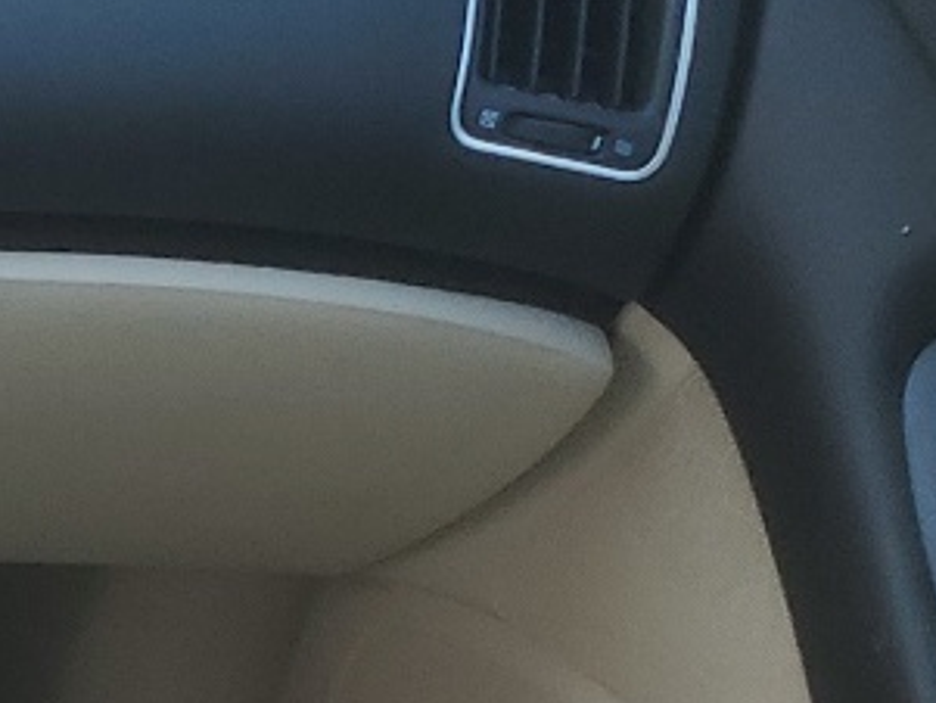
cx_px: -1353
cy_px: 1288
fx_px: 3733
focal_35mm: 138
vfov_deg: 10.1
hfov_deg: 11.6
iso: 50
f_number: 1.5
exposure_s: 1/588
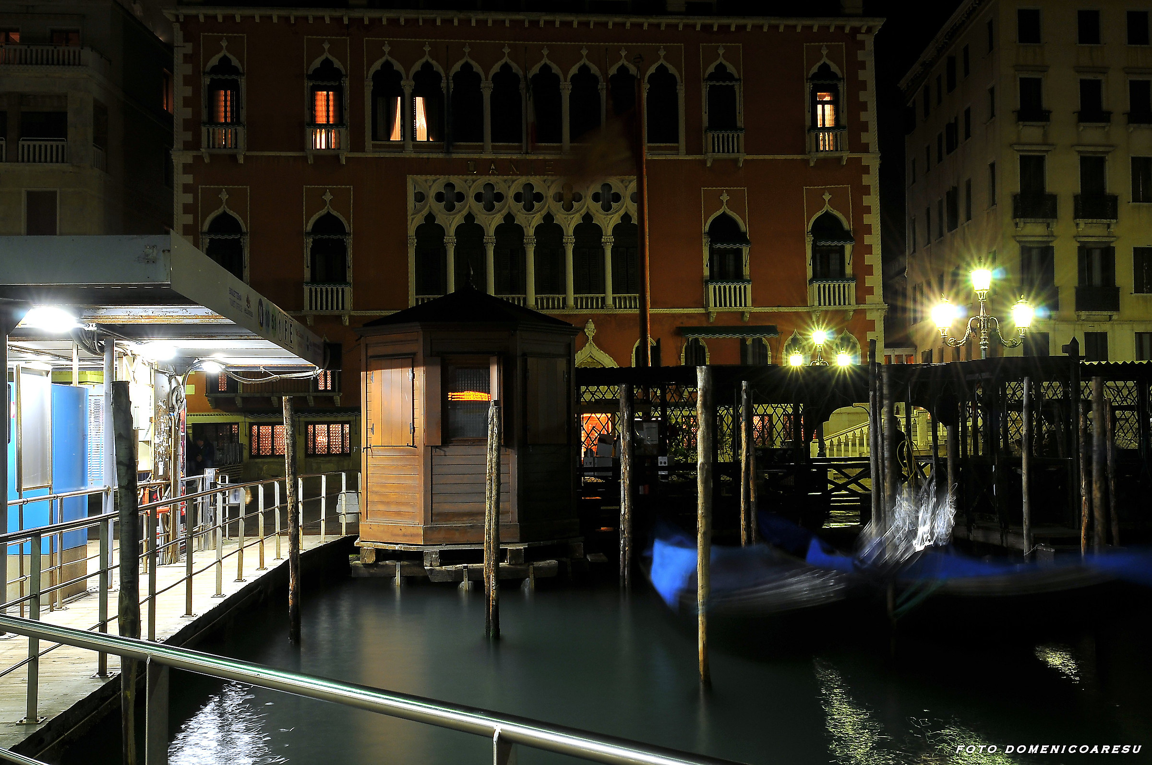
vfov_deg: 36.8
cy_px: 382
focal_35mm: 36
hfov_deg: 53.2
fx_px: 1150
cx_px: 576
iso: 200
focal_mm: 24
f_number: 22
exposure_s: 13
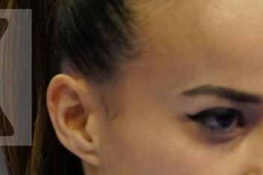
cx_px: 471
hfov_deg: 1.0
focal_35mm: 2059
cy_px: 343
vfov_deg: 0.7
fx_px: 15034
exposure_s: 1/500
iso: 2000
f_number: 2.8
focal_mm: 400
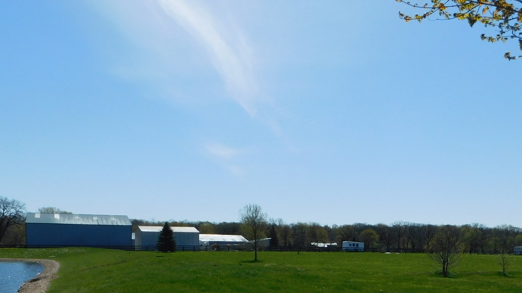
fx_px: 526
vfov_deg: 29.8
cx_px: 285
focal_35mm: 38
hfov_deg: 52.7
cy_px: 266
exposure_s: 1/1000
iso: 125
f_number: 6
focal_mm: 4
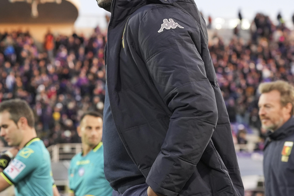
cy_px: 62
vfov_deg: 12.5
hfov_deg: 18.7
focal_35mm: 109
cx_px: 107
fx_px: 890
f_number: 4
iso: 2000
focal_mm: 70
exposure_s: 1/1600
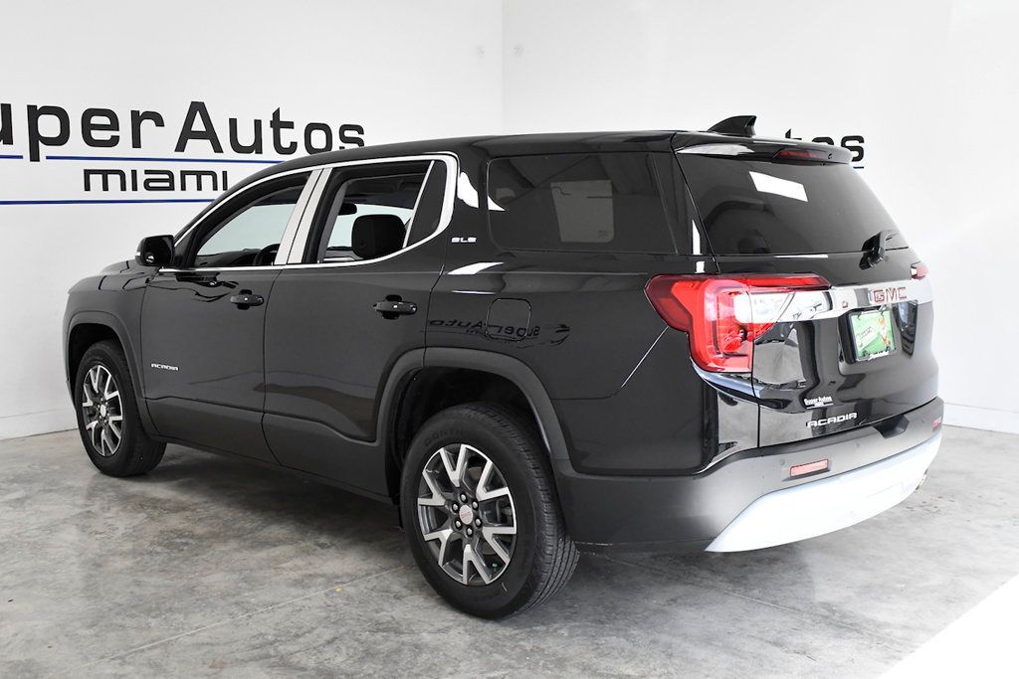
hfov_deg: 53.1
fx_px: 1019
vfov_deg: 36.9
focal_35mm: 36
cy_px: 340
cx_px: 510
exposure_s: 1/1600
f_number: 4.5
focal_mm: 24
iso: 2500
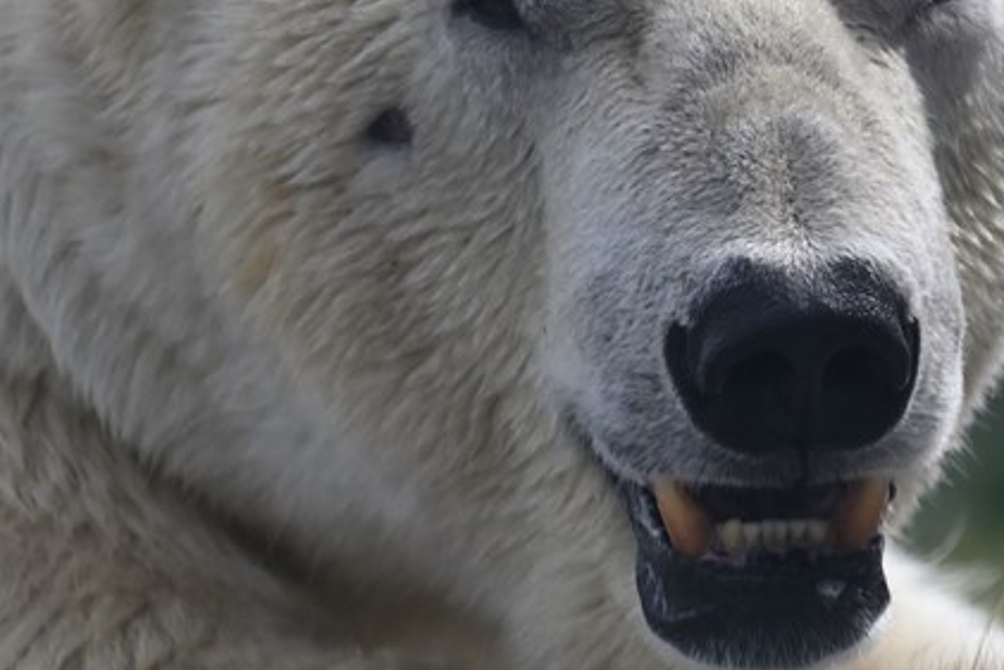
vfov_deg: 2.0
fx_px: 19500
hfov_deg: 2.9
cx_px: 439
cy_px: 134
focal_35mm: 699
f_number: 5.3
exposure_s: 1/3200
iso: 800
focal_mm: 230
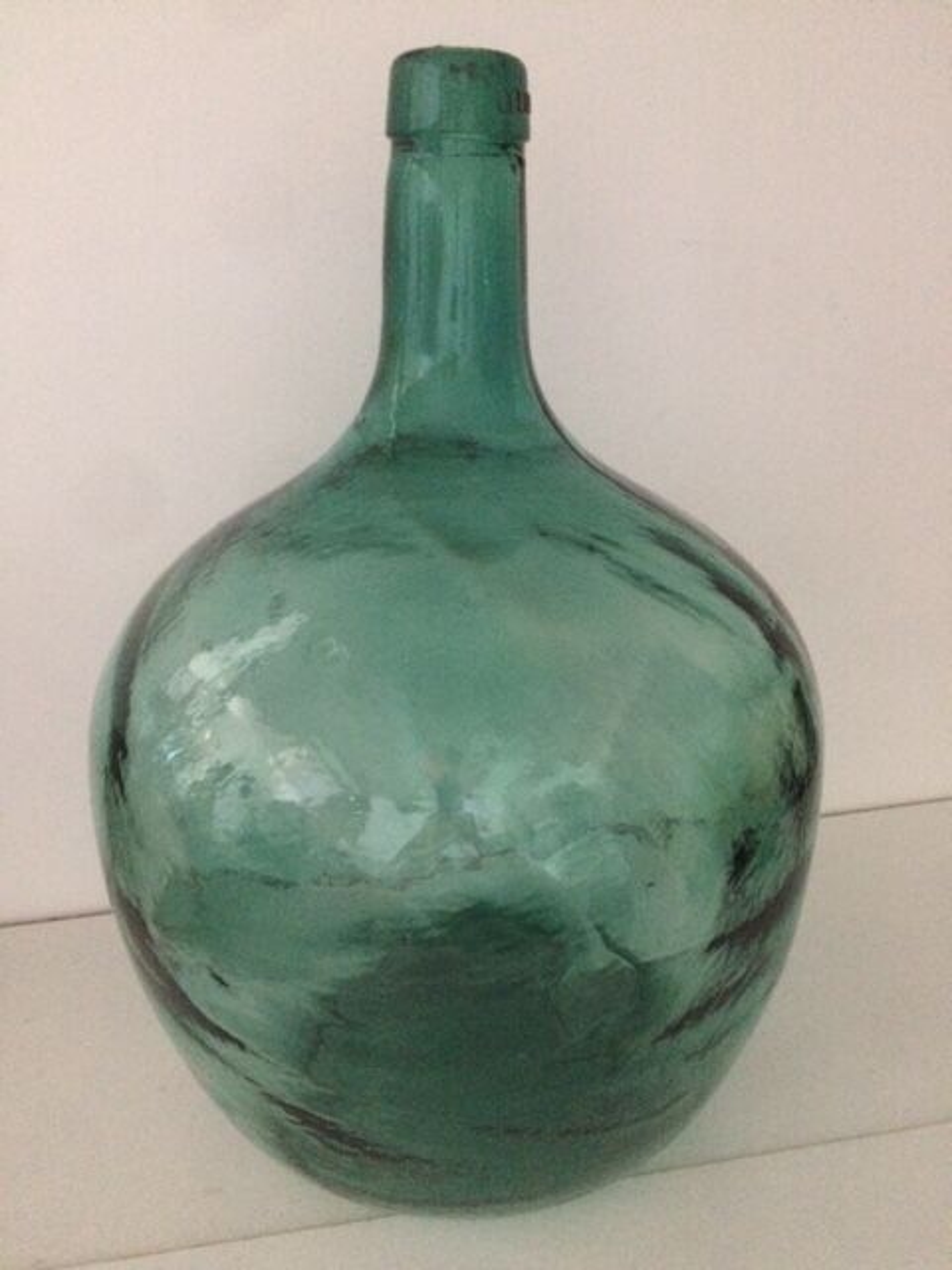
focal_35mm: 29
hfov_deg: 48.2
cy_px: 635
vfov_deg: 61.7
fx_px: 1063
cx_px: 476
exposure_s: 1/17
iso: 640
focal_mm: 4.15
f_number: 2.2
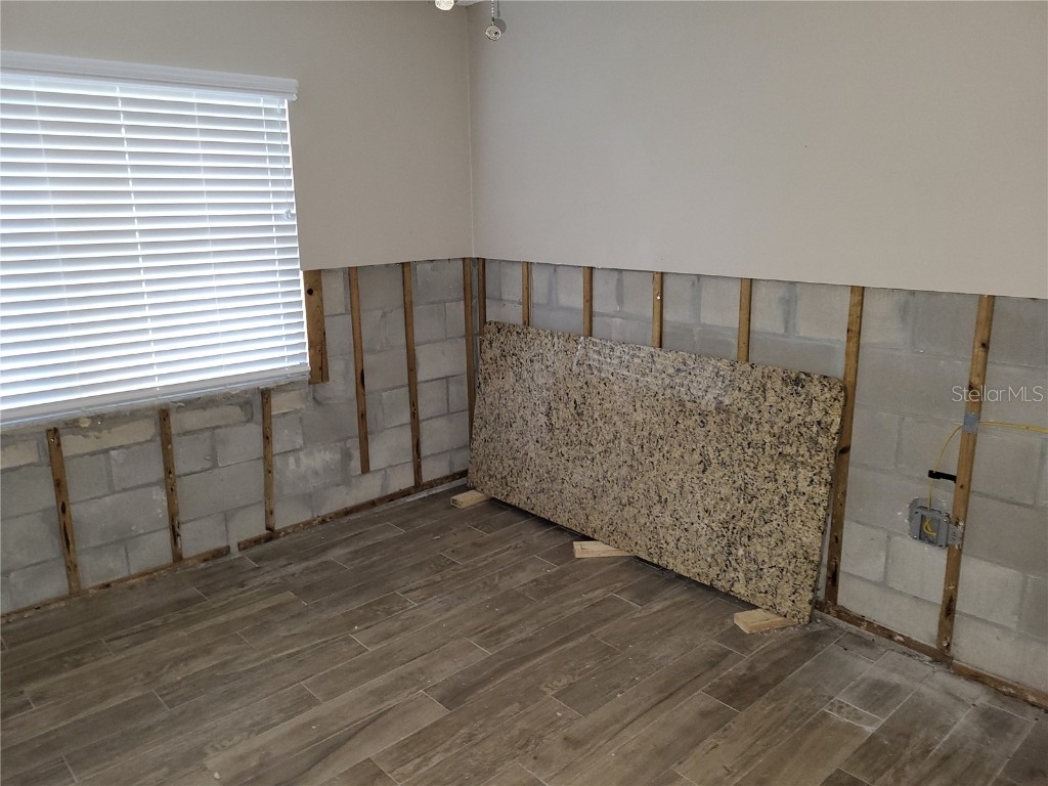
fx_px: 787
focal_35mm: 26
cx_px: 524
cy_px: 393
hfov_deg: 67.3
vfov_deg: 53.1
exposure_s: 1/9.99
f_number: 1.8
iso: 250
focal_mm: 5.4
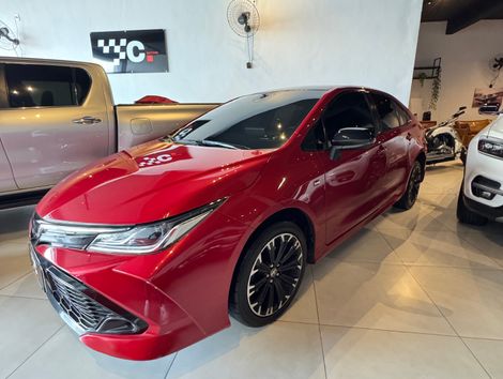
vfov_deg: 85.8
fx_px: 204
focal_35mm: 14
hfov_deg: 102.0
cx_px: 252
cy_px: 190
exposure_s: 1/60
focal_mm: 2.22
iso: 1000
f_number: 2.2
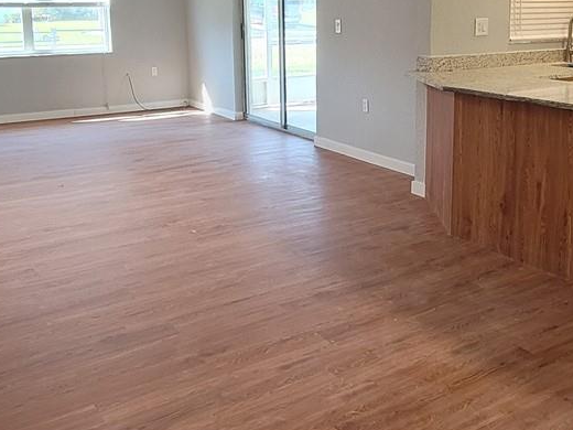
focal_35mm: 40
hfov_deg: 46.4
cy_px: 103
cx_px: 356
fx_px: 662
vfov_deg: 35.1
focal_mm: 1.74
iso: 160
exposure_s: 1/60
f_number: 2.2
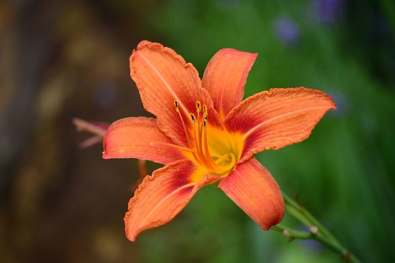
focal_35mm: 188
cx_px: 198
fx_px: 2056
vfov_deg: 7.3
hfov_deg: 11.0
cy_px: 132
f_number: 4.8
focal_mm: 125
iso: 100
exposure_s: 1/200
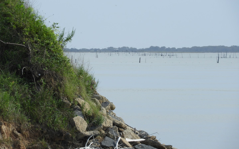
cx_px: 120
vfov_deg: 3.1
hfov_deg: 4.9
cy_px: 70
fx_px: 2768
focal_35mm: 425
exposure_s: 1/400
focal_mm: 71.7
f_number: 5.6
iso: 100
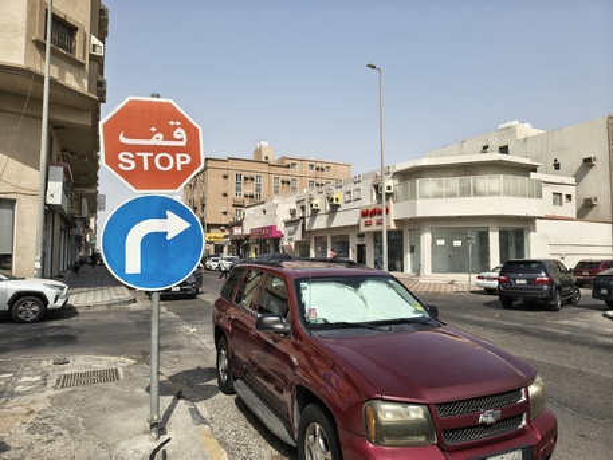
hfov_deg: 71.6
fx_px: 425
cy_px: 230
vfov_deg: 56.8
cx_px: 306
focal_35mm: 24
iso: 100
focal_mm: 5.56
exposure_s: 1/2156
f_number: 1.8
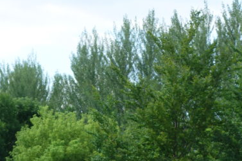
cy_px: 213
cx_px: 150
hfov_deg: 8.7
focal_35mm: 236
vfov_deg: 5.8
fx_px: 1586
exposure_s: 1/250
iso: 125
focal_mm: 32.52
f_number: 5.6
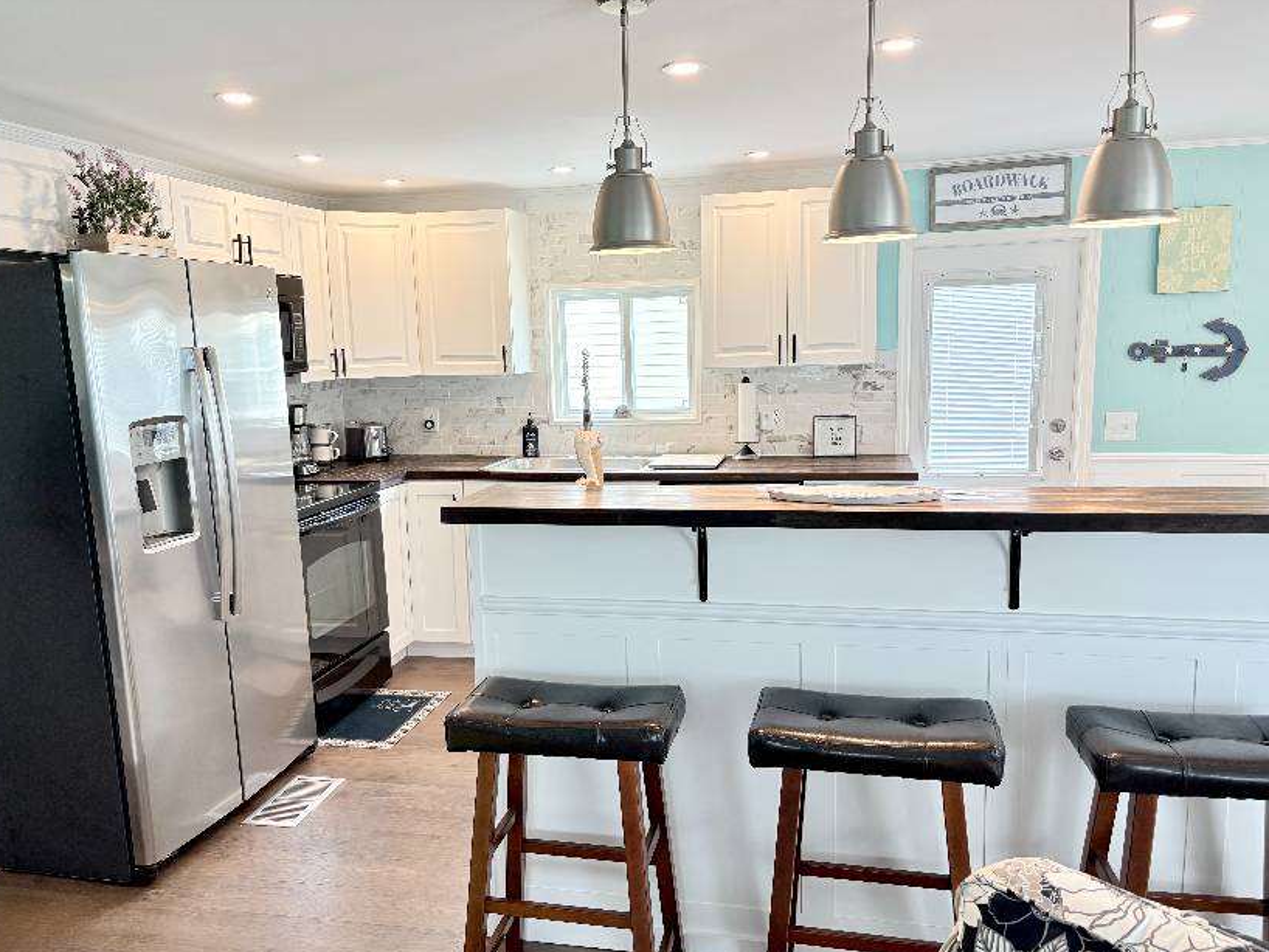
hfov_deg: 65.3
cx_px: 614
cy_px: 489
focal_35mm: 27
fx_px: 990
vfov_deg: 51.4
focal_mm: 5.96
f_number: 1.6
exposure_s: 1/131
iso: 125
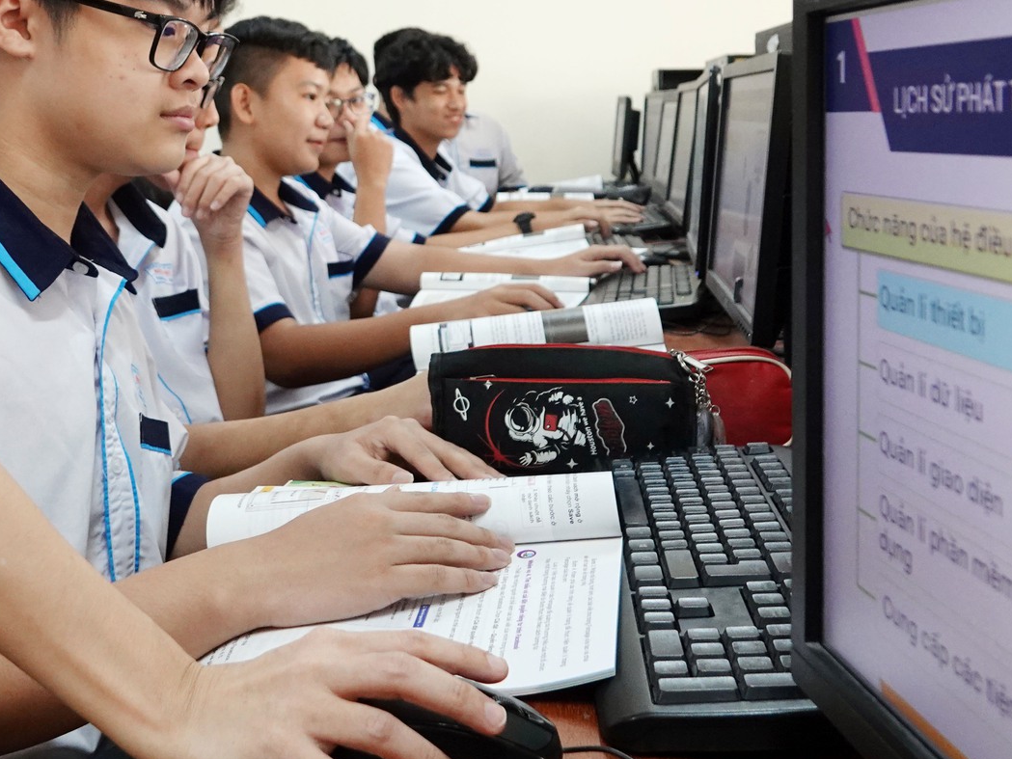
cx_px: 292
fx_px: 1286
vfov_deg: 31.9
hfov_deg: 42.0
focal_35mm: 44
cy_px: 134
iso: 800
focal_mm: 8.8
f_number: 2.5
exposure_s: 1/160
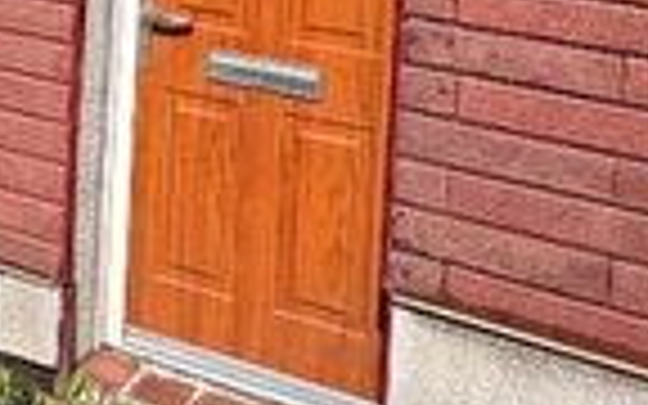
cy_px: -281
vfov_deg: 15.9
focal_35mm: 72
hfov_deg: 26.8
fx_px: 1272
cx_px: -22
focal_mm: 2.22
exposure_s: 1/2273
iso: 50
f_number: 2.2
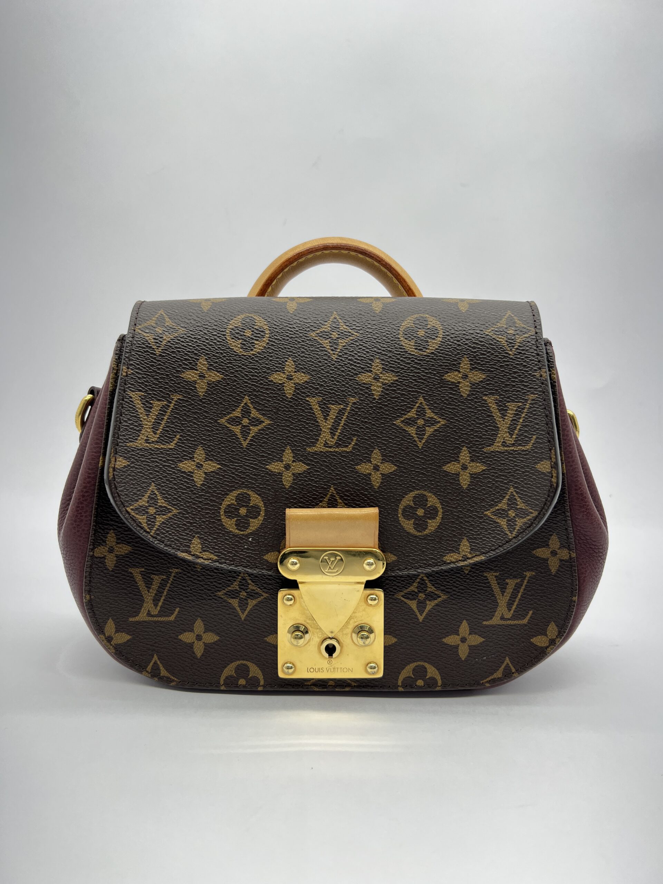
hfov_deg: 53.1
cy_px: 442
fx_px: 664
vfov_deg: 67.3
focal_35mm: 26
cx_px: 332
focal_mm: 5.7
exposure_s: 1/100
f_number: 1.5
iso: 40
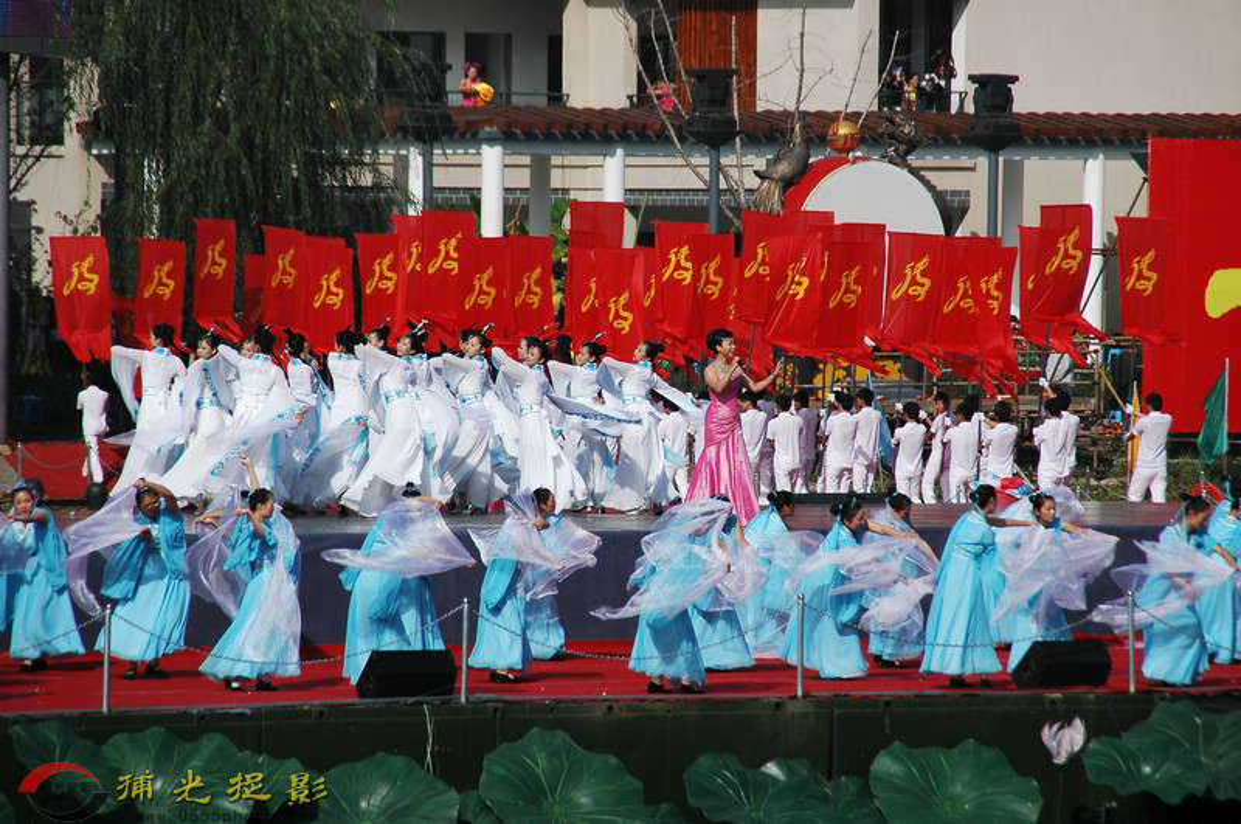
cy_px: 412
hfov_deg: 6.9
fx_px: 10327
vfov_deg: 4.6
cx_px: 620
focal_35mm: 300
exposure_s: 1/1000
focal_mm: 200
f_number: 8
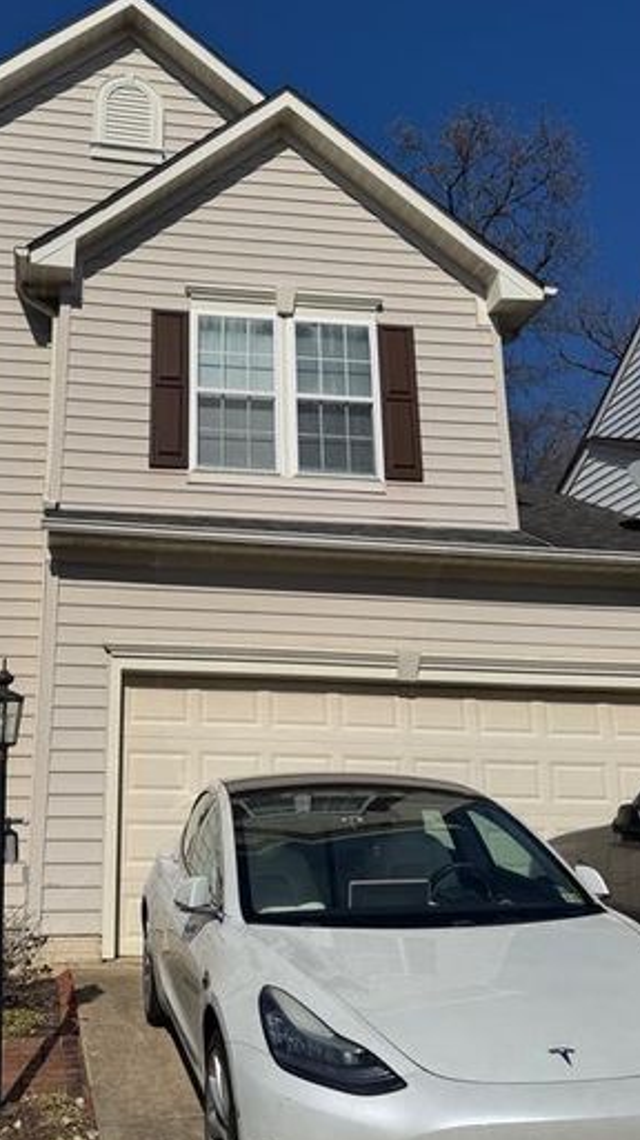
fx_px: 1027
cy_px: 488
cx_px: 178
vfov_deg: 57.8
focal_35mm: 34
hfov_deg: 34.0
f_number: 1.78
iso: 64
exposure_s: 1/12346
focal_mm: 6.76
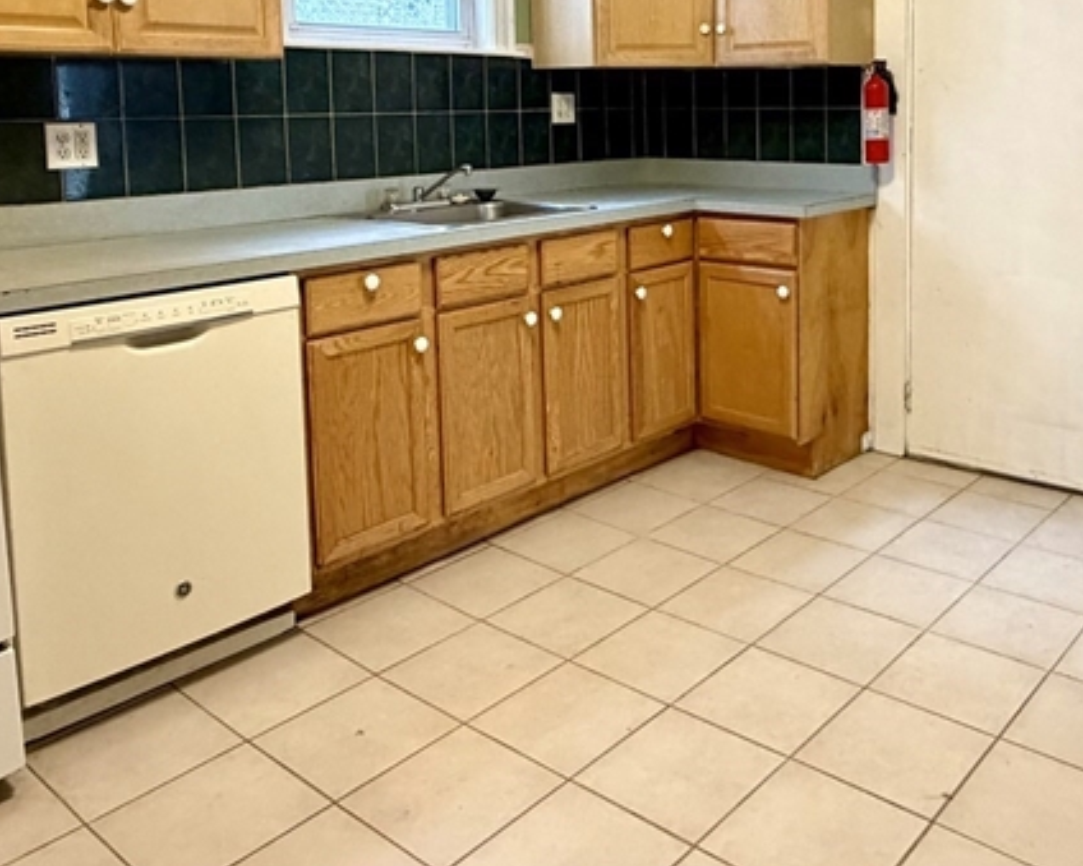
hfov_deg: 53.2
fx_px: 1057
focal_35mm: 33
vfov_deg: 43.0
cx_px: 720
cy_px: 209
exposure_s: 1/60
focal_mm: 2.22
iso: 320
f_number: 2.2
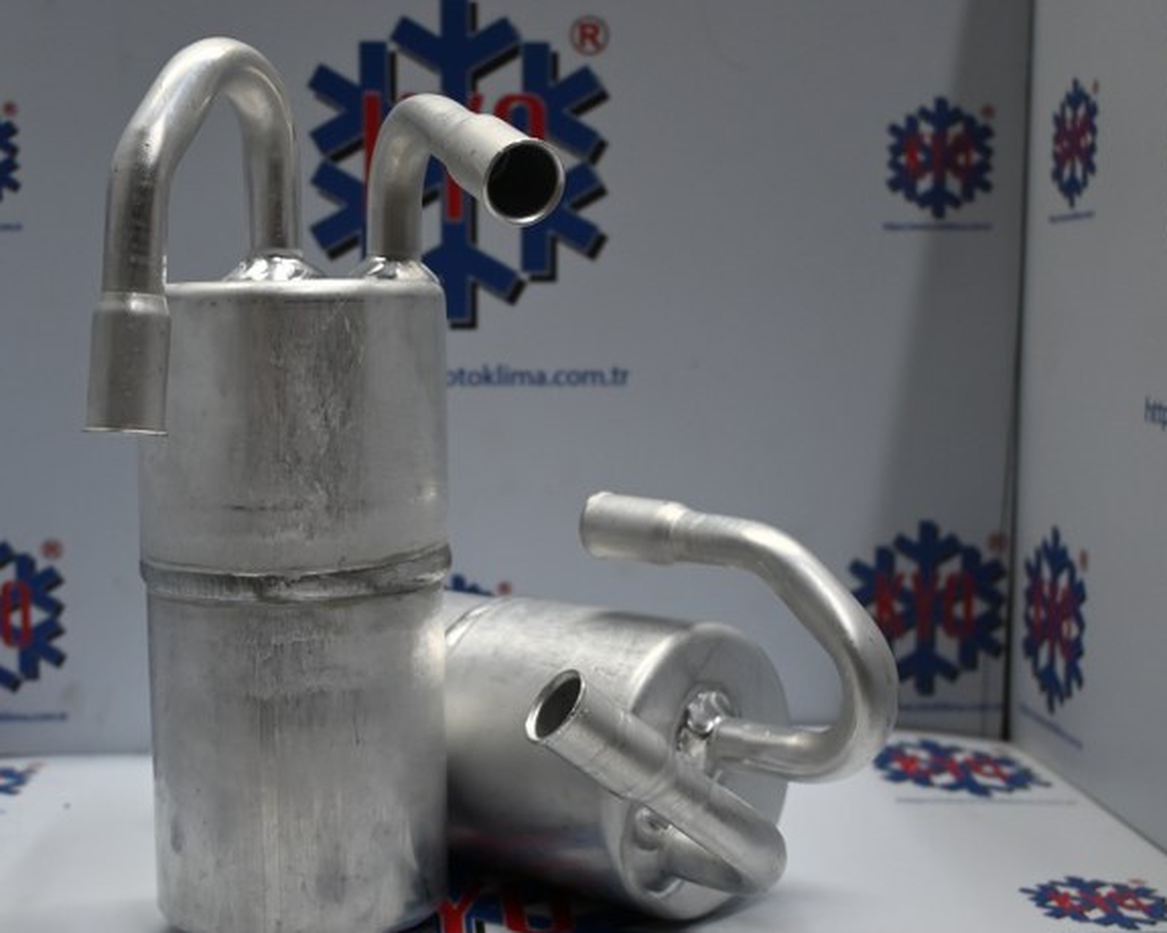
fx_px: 1657
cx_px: 447
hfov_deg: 38.6
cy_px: 518
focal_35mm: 48
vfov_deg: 31.4
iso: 640
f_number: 4.2
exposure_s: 1/125
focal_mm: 24.5
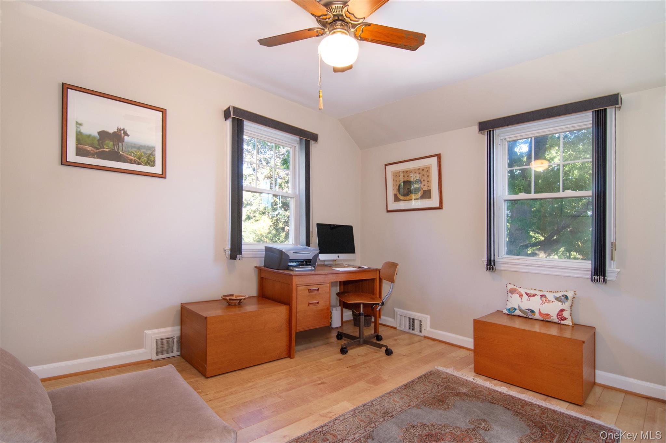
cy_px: 222
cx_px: 333
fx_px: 305
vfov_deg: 72.0
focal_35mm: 16
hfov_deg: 95.0
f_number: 9
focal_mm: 11
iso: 640
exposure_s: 1/100
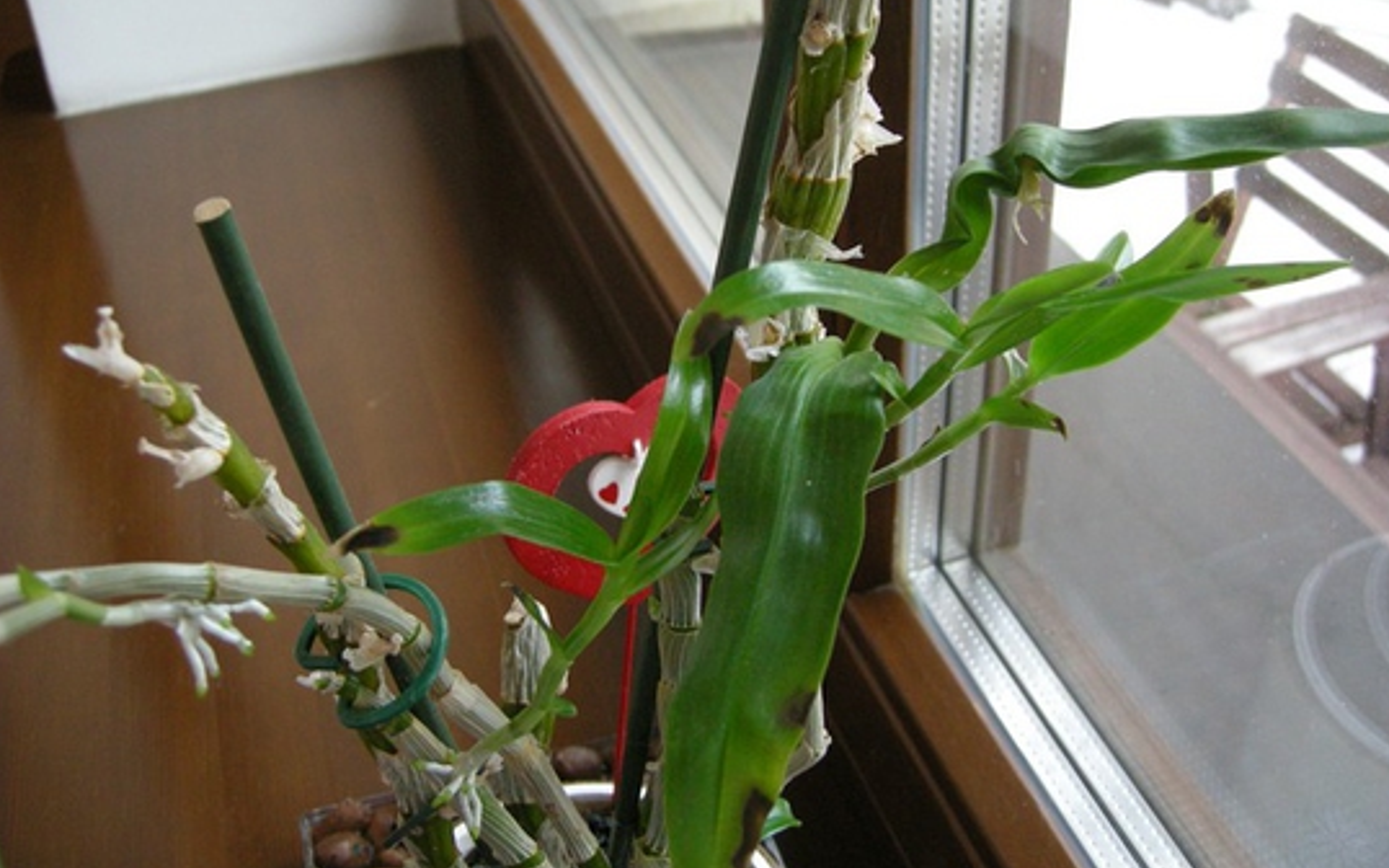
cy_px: 347
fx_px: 1476
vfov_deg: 32.7
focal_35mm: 39
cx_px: 702
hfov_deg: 50.4
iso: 287
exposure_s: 1/58.2
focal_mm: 7.5
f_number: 2.7
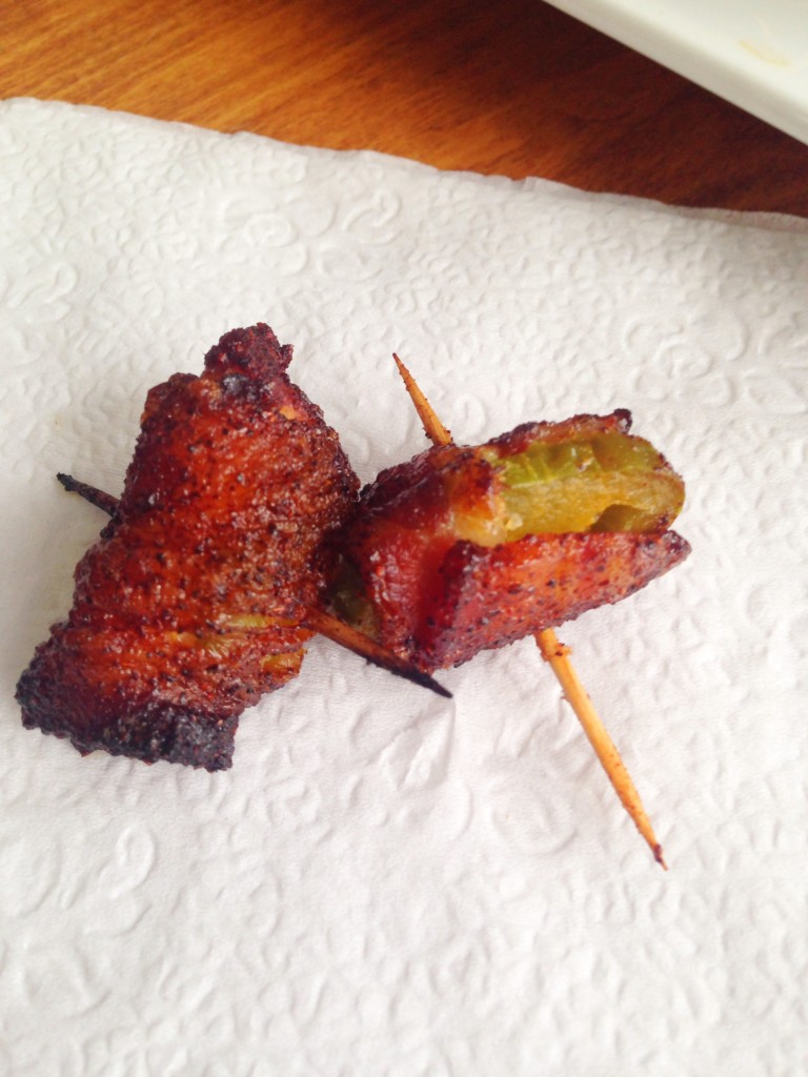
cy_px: 538
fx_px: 1027
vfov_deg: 55.4
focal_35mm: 33
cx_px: 404
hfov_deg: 42.9
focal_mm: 4.12
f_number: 2.4
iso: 50
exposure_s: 1/40
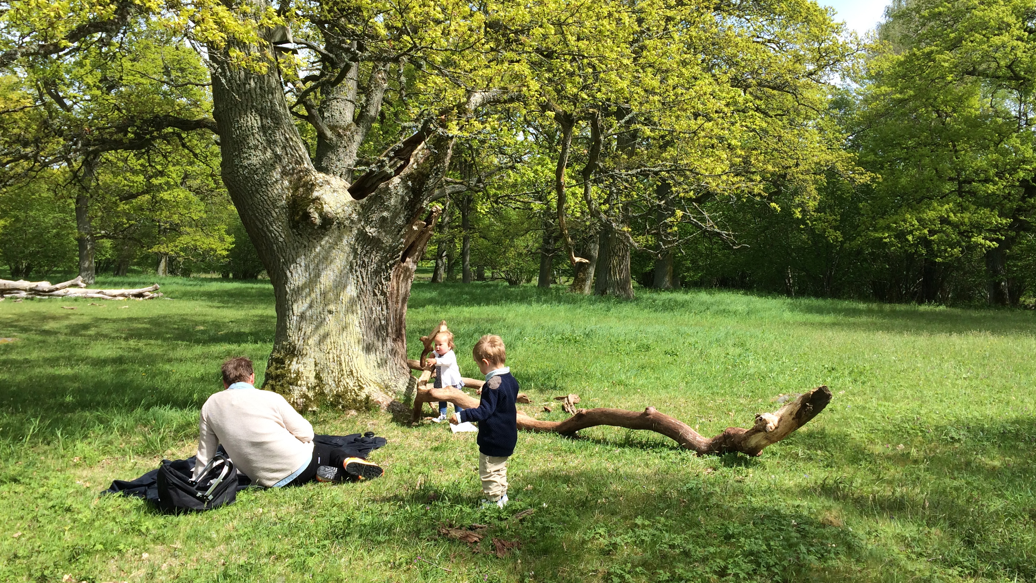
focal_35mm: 32
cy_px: 274
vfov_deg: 36.7
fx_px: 879
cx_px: 516
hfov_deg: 61.0
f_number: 2.2
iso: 32
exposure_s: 1/838
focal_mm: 4.15
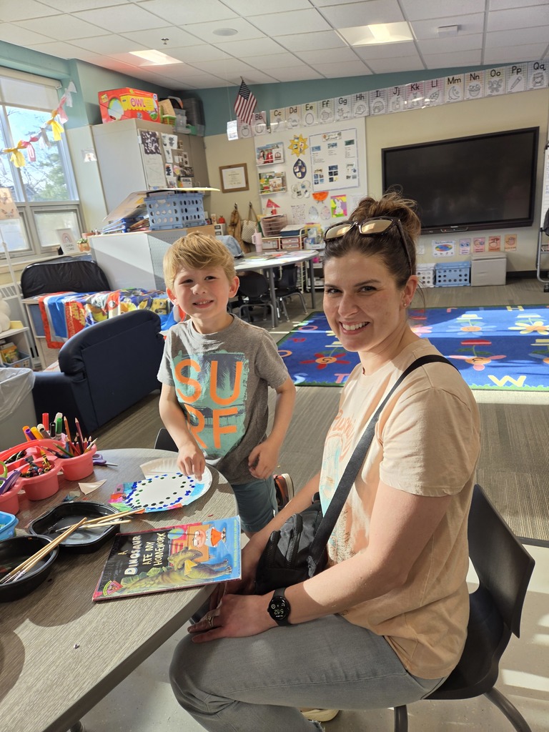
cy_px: 366
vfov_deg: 73.9
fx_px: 486
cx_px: 274
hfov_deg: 58.9
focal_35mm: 23
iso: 64
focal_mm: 5.4
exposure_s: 1/180
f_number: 1.8
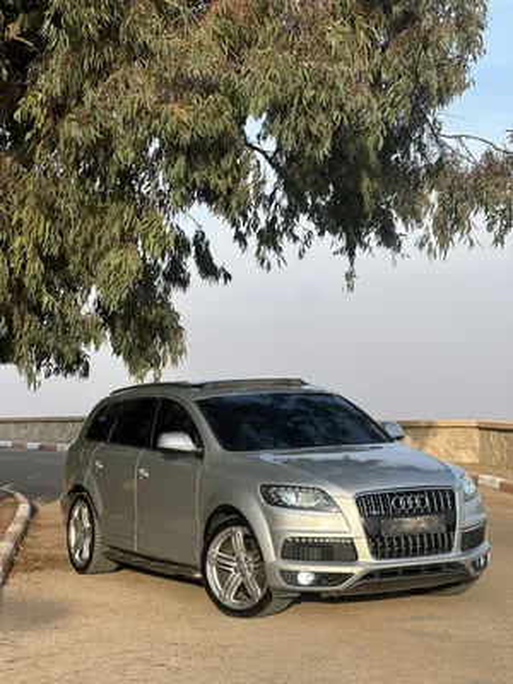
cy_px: 342
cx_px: 256
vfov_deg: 25.3
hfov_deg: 19.1
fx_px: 1521
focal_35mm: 77
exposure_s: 1/316
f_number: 2.8
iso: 32
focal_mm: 9
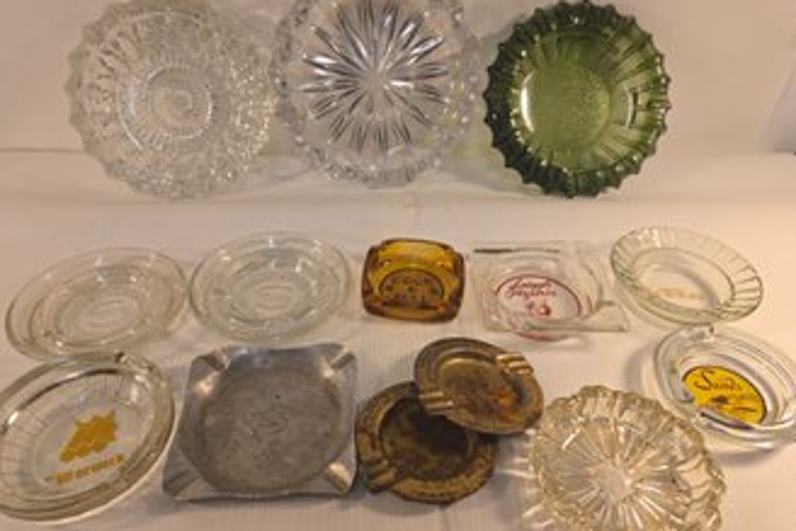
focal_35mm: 25
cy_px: 280
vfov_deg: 51.3
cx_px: 394
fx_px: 553
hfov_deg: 71.5
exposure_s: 1/120
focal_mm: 6.3
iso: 50
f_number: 1.7
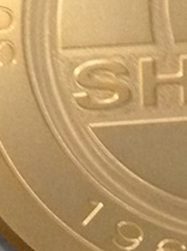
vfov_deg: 8.1
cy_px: -17
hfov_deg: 6.0
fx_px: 1756
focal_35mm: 243
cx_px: 302
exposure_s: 1/20
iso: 250
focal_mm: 4.12
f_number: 2.4
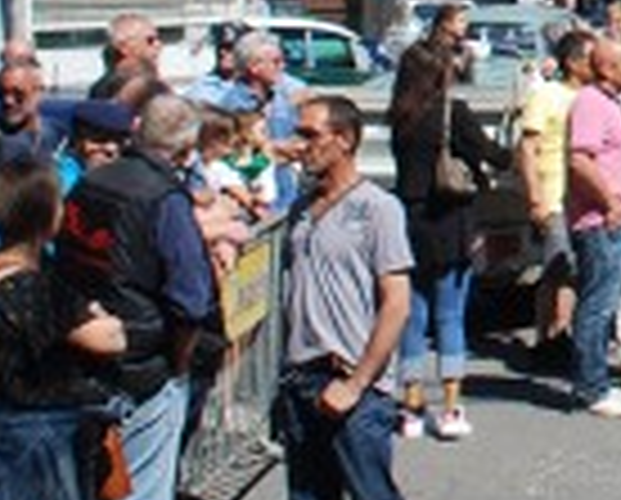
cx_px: 1102
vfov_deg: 10.2
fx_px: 2707
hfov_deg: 12.1
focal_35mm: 147
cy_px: -245
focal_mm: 18
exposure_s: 1/250
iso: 100
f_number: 8
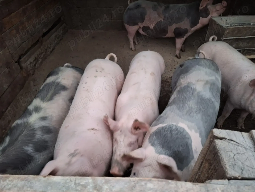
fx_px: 177
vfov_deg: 56.8
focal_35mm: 24
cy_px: 99
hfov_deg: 71.6
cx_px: 127
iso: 400
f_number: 1.8
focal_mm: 5.54
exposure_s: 1/25
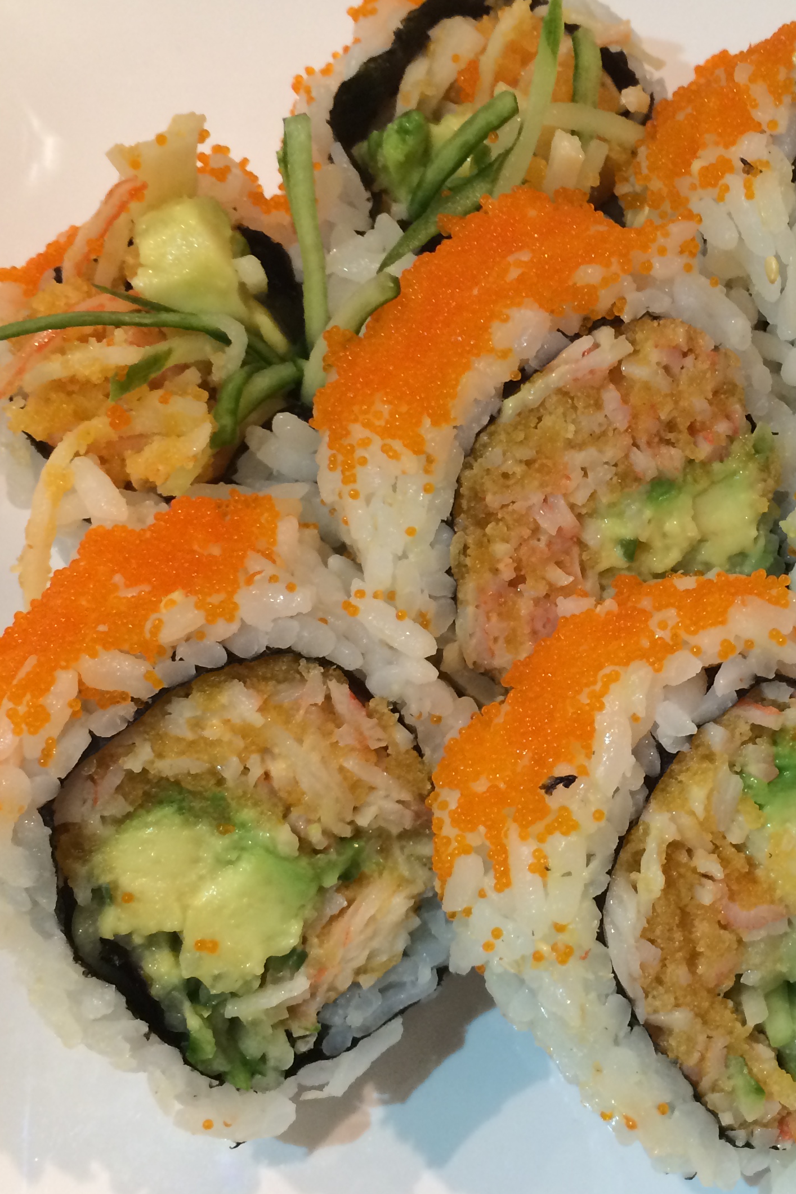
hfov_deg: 27.6
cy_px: 603
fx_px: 1592
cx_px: 607
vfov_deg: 41.1
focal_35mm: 48
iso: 100
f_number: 2.2
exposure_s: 1/30
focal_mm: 4.12
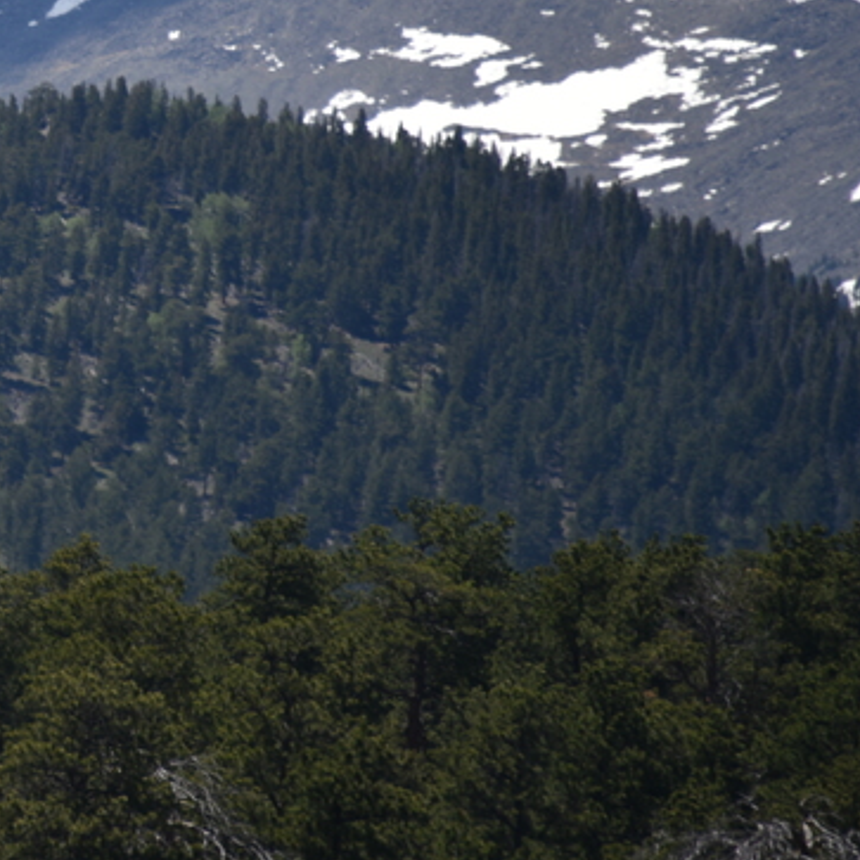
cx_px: -313
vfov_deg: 2.0
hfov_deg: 2.0
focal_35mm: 898
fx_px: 25241
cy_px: -7
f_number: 6.3
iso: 100
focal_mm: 300
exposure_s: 1/640
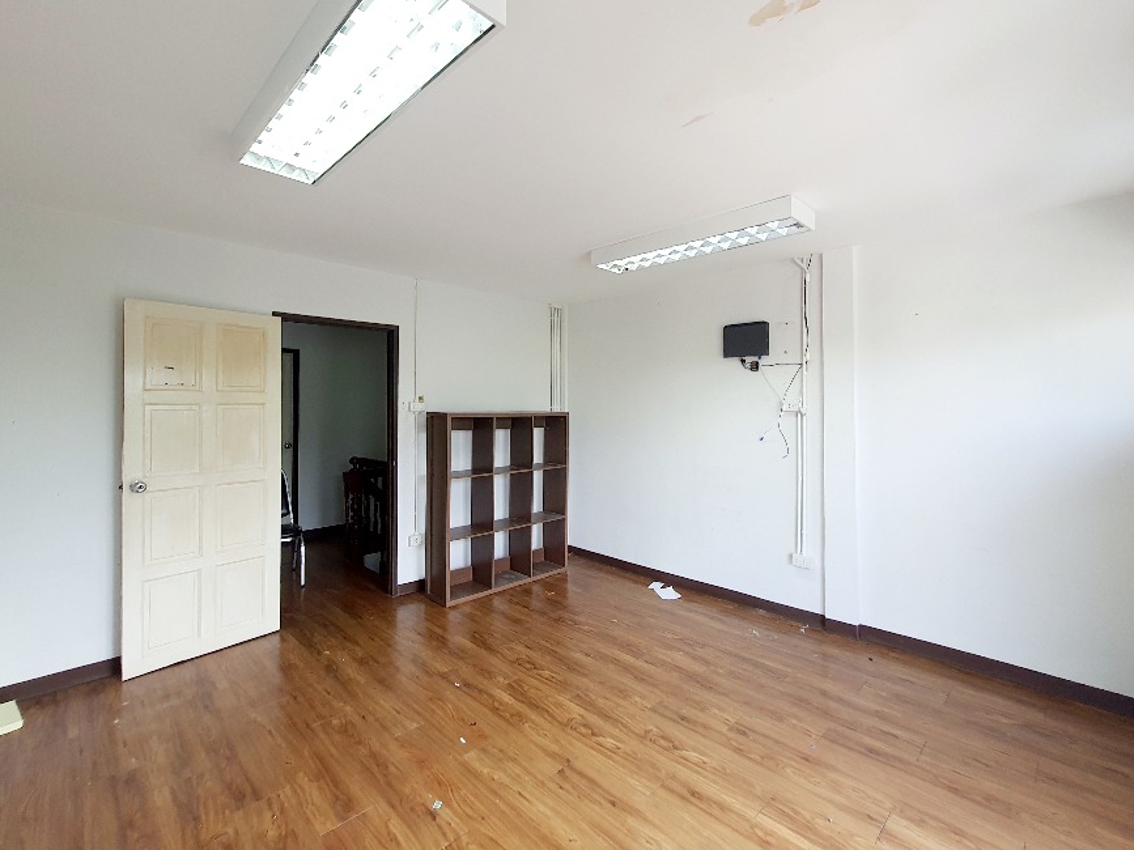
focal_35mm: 15
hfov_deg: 98.1
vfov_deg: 81.6
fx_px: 491
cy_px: 398
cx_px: 547
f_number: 2.2
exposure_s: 1/50
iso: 50
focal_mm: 1.74
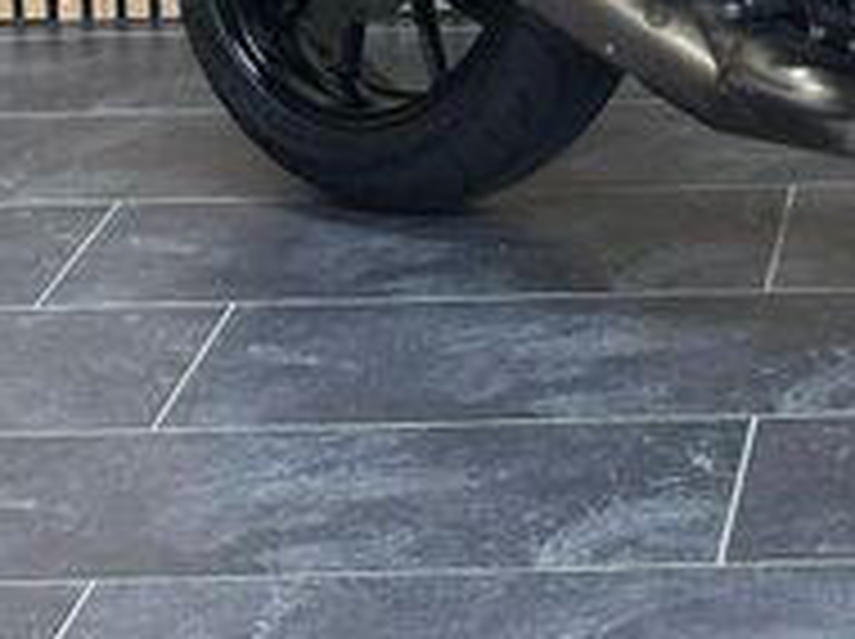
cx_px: 1112
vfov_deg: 8.9
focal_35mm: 162
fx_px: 3996
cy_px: -333
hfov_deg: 11.9
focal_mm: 6.86
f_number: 1.78
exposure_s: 1/50
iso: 200
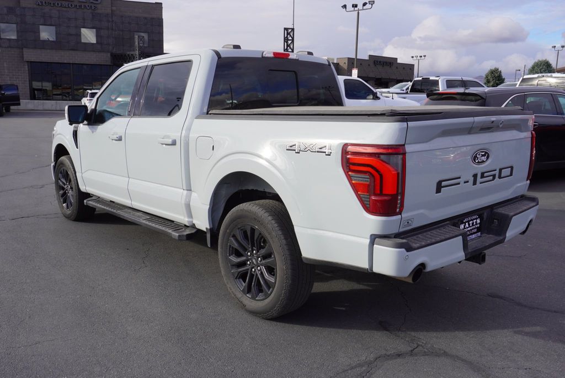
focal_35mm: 32
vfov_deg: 41.8
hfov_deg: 59.5
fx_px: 495
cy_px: 189
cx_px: 282
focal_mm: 21
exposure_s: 1/125
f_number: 9
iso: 100
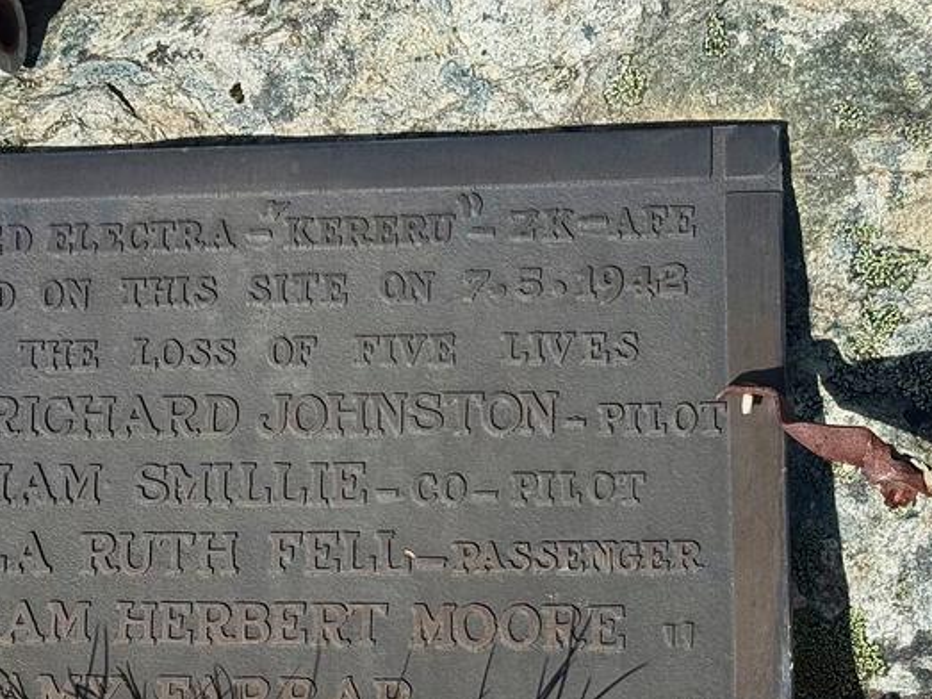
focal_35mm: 94
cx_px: 185
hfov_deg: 20.6
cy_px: 455
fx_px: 2530
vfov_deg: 15.7
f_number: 1.78
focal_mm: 6.76
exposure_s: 1/3378
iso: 64
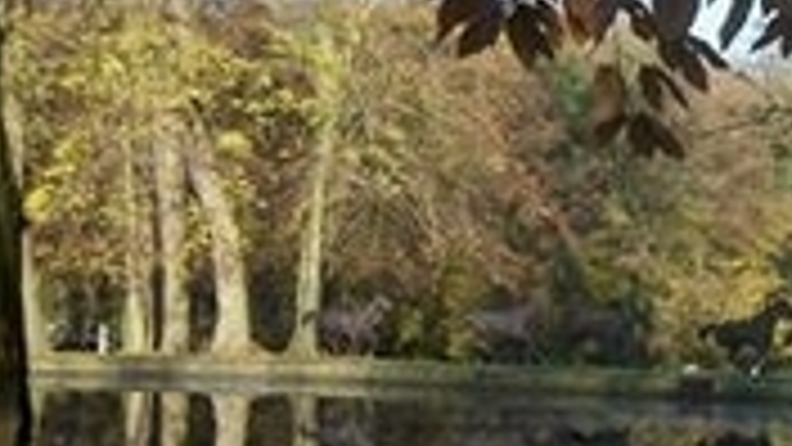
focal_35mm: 119
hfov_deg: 17.9
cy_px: 189
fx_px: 2499
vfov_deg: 10.2
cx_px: 554
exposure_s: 1/500
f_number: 2.9
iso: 80
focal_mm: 5.7
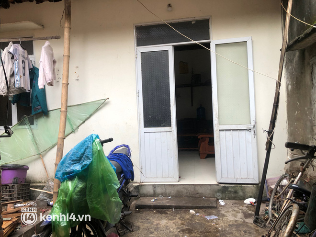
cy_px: 118
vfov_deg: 49.7
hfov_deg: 63.4
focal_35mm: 28
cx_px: 158
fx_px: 256
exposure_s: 1/50
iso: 32
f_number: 1.8
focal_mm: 3.99
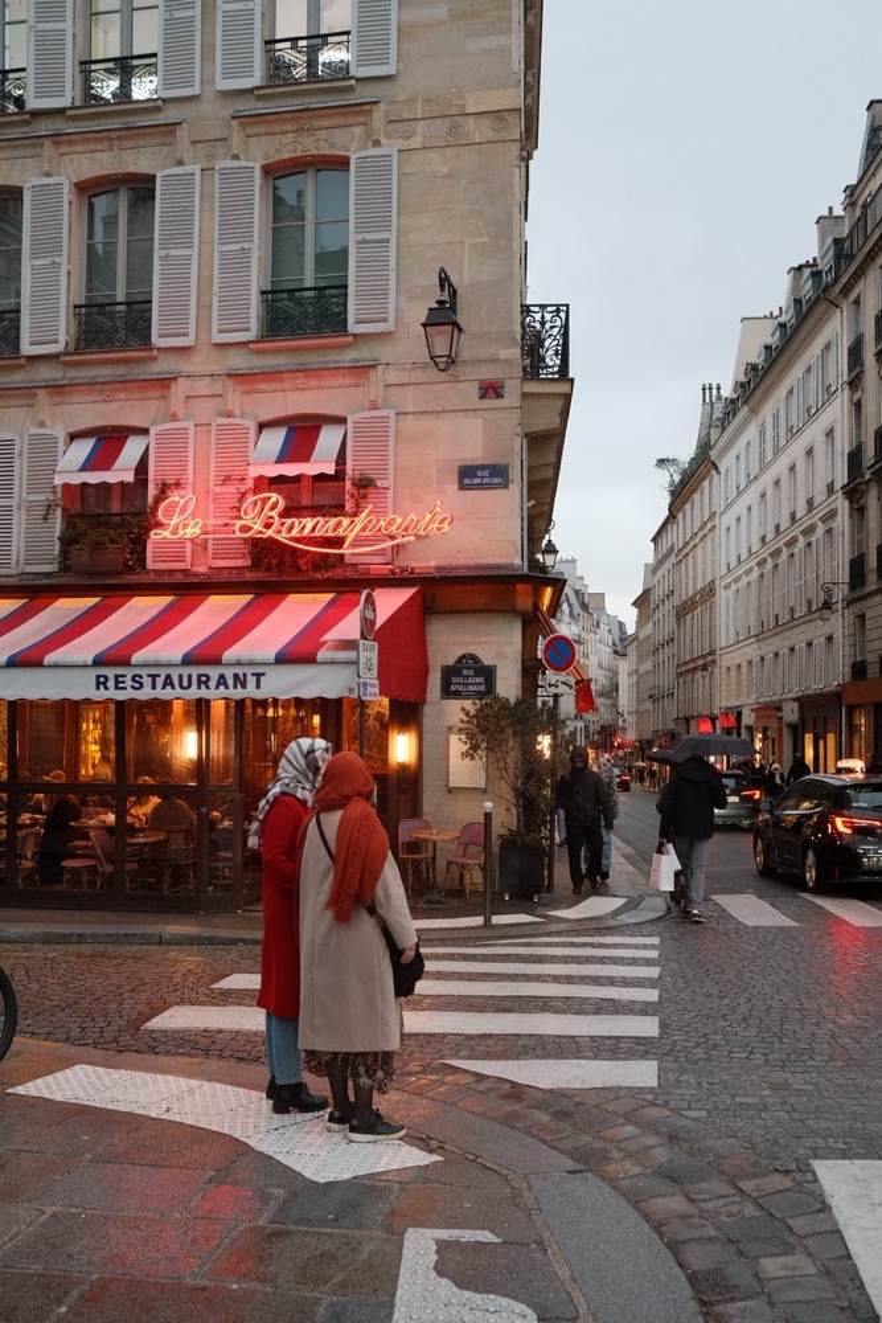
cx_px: 441
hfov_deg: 37.9
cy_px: 662
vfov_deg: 54.4
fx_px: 1286
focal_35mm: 35
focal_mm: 23
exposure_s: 1/125
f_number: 4
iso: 3200
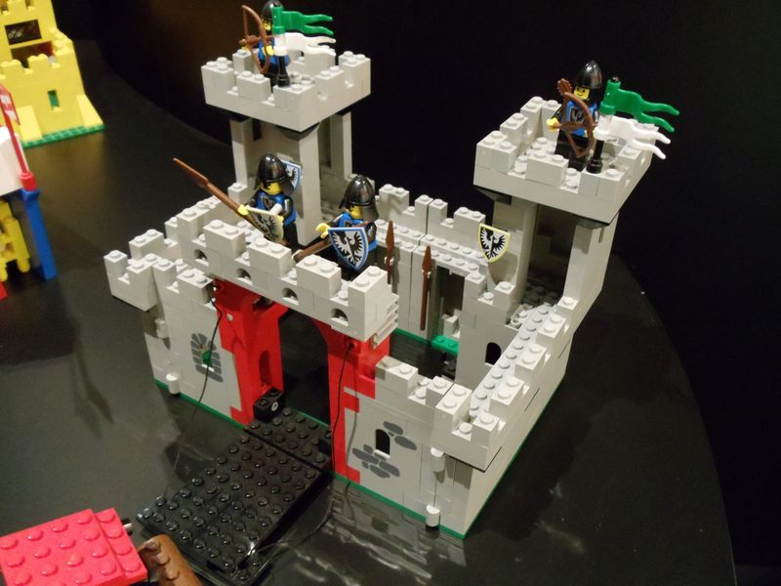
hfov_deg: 42.9
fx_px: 993
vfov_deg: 32.9
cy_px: 293
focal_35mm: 44
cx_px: 390
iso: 800
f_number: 3.5
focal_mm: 6
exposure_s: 1/40
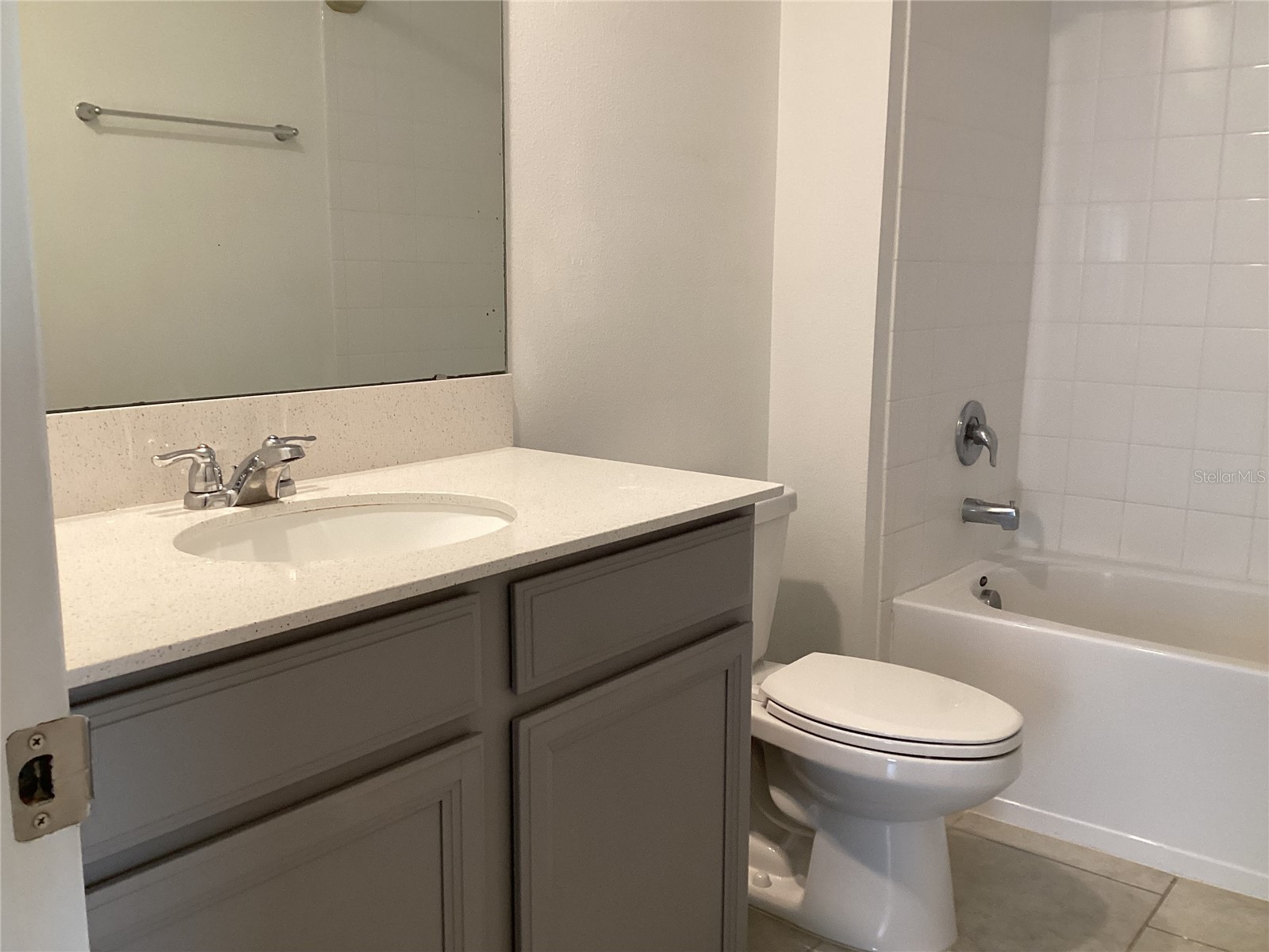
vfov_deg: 45.4
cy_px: 476
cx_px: 634
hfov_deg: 58.4
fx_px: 1136
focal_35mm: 31
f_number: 2.4
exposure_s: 1/60
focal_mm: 3.3
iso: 200
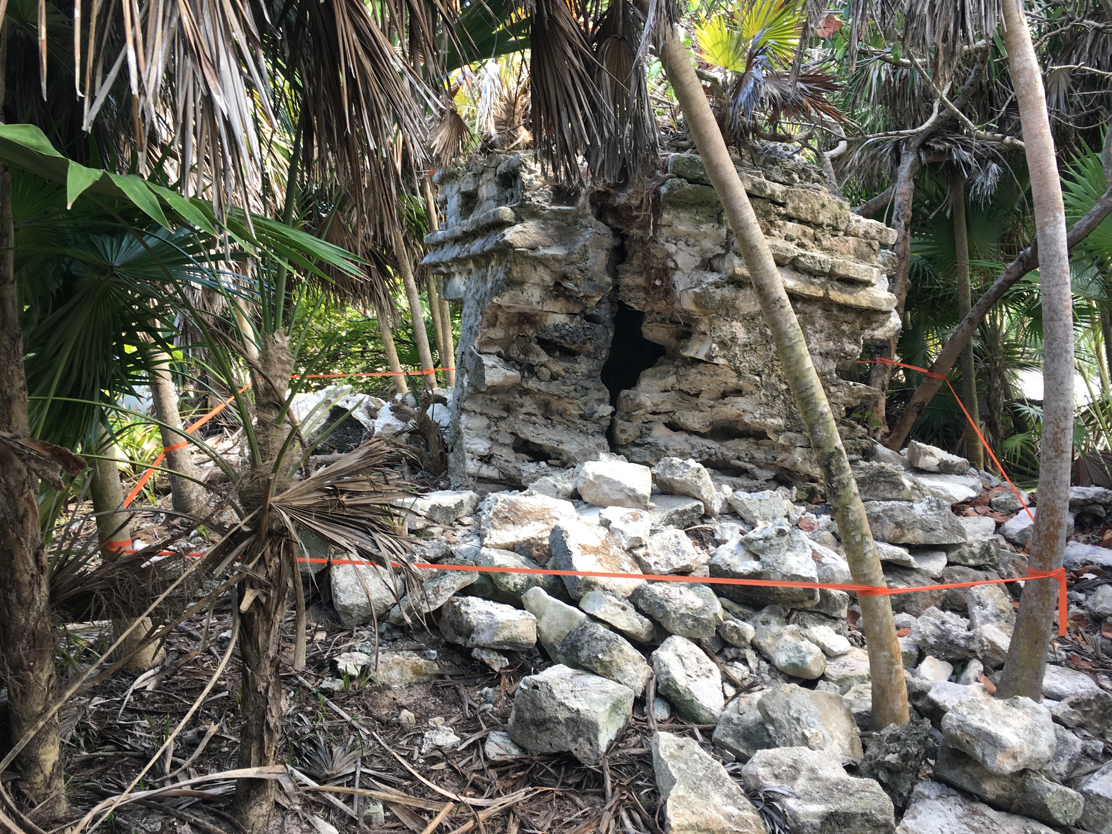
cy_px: 417
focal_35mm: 29
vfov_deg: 48.2
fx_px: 932
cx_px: 556
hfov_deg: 61.7
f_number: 2.2
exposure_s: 1/60
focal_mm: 4.15
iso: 25
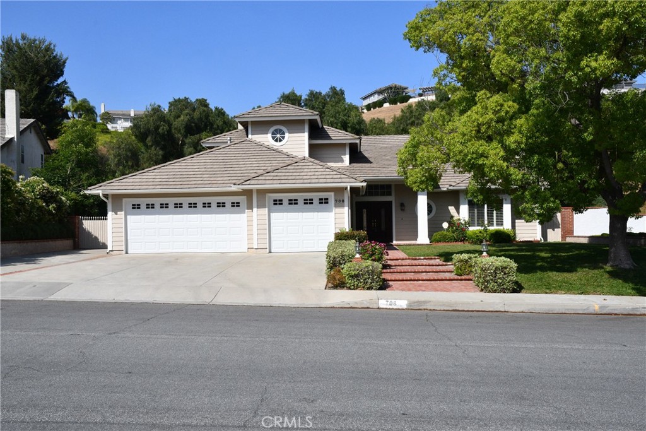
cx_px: 323
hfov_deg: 57.2
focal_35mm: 33
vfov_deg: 40.0
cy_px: 216
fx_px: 592
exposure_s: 1/1000
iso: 800
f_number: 16
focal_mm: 22
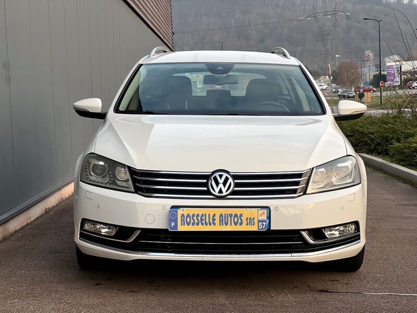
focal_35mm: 77
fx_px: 928
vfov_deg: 19.1
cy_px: 156
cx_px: 208
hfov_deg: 25.3
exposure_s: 1/121
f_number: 2.8
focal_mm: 9
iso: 100
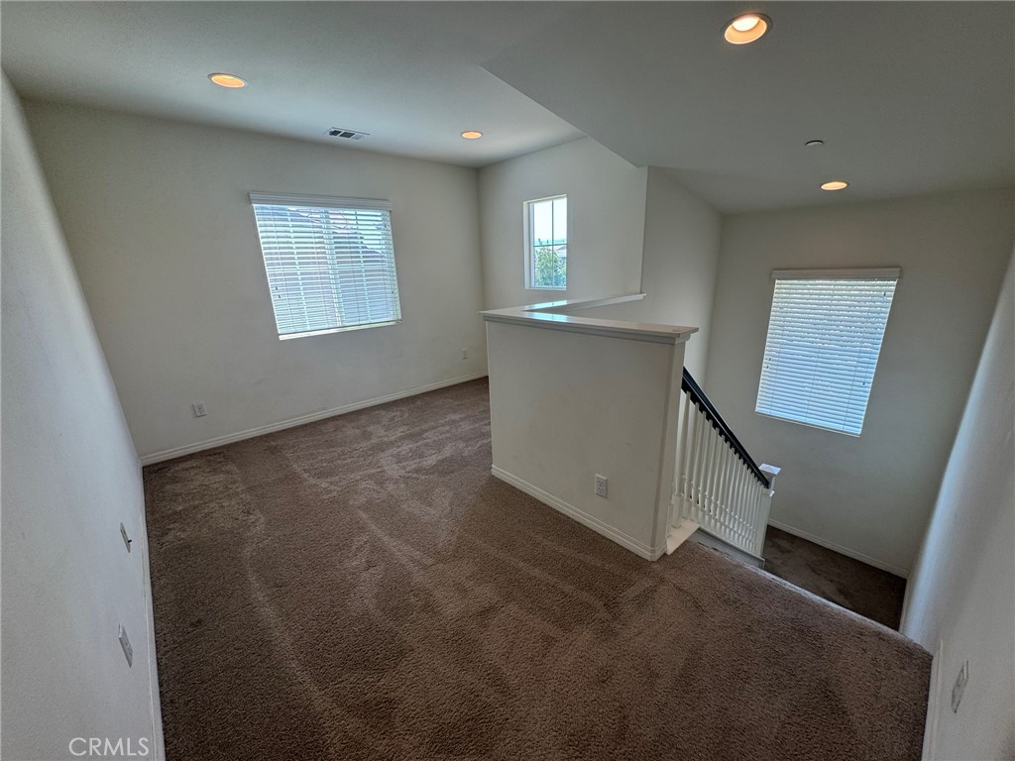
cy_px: 380
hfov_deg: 102.1
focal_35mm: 14
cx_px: 508
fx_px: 411
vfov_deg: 85.7
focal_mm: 2.22
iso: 80
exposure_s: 1/120
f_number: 2.2
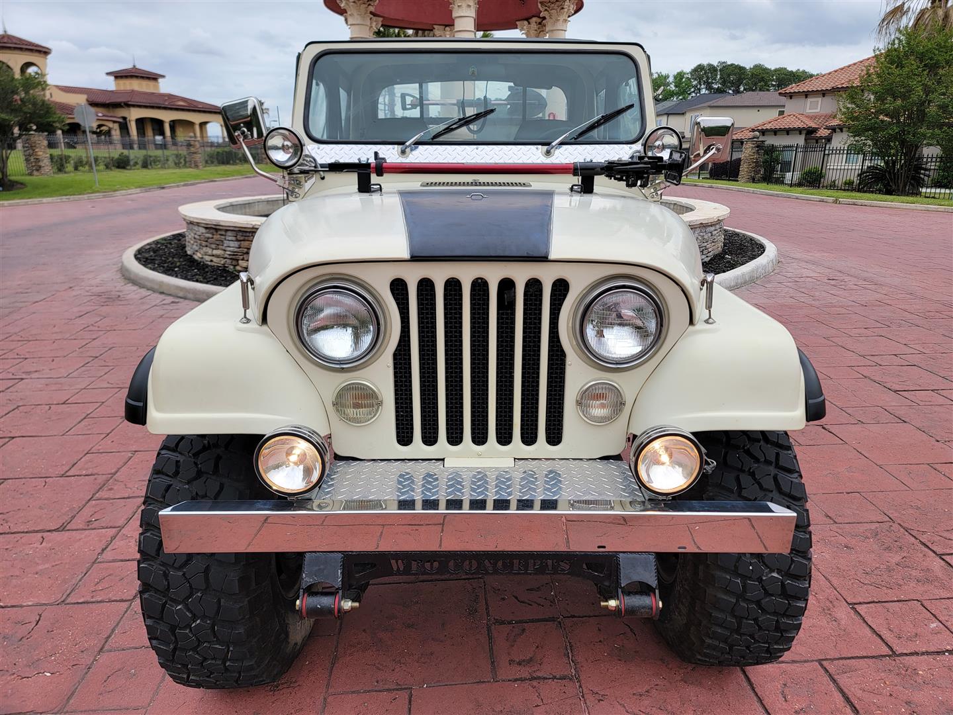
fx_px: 661
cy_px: 358
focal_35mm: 24
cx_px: 476
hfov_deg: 71.6
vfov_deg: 56.8
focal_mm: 6.7
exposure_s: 1/553
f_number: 1.8
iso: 16
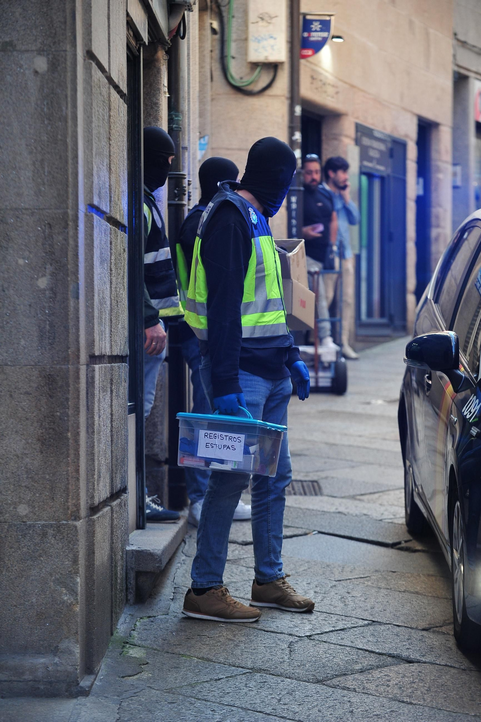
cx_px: 240
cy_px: 361
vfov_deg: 17.6
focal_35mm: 116
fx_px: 2327
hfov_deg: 11.8
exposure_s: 1/640
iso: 1250
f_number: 4.5
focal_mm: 116
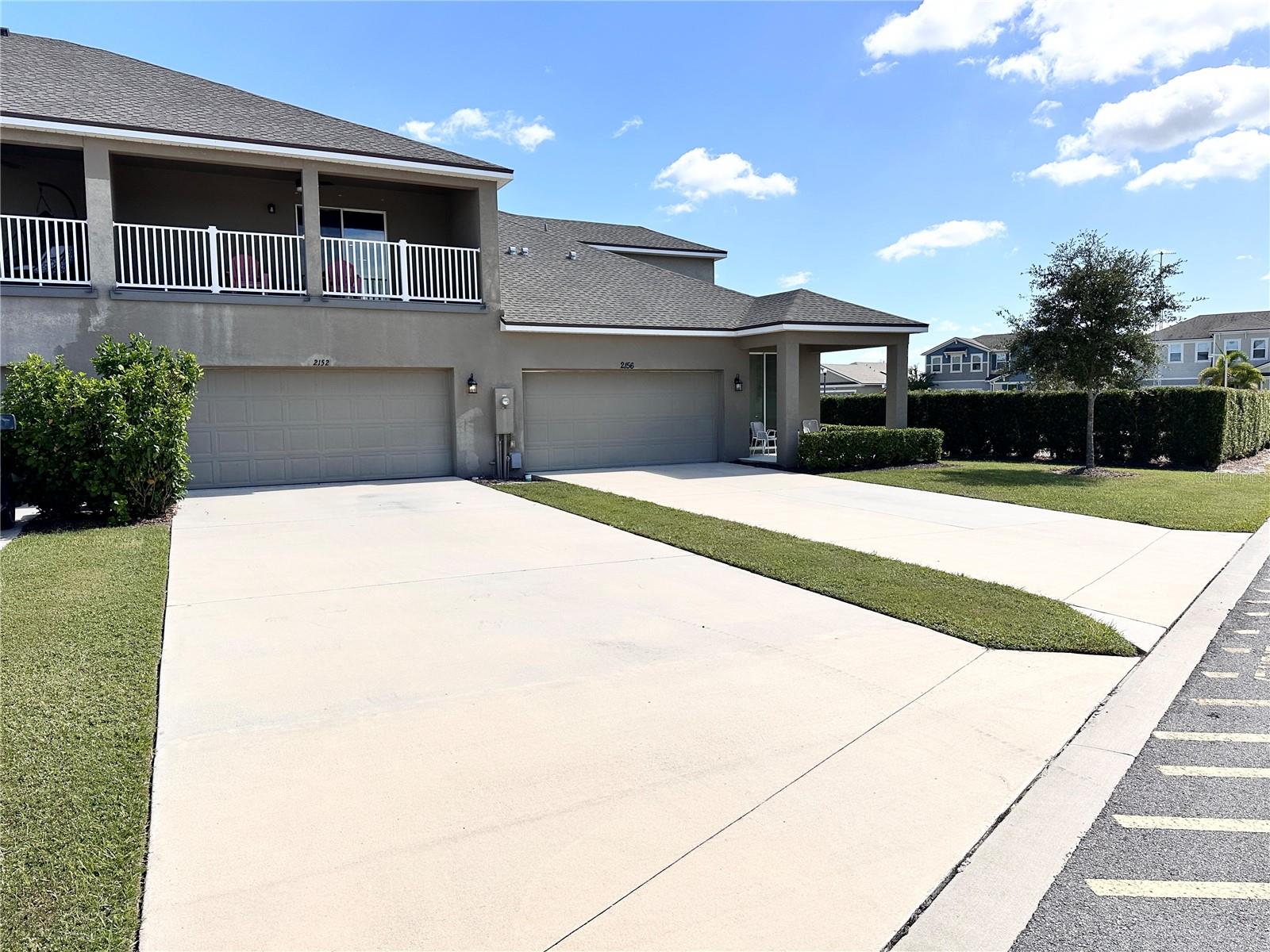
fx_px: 881
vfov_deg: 56.8
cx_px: 635
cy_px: 476
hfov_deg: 71.6
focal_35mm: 24
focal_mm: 6.86
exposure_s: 1/6623
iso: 80
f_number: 1.78
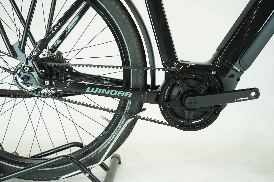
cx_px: 137
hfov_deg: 48.5
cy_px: 91
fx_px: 304
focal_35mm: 40
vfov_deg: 33.4
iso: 1600
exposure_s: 1/200
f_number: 5.6
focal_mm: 40
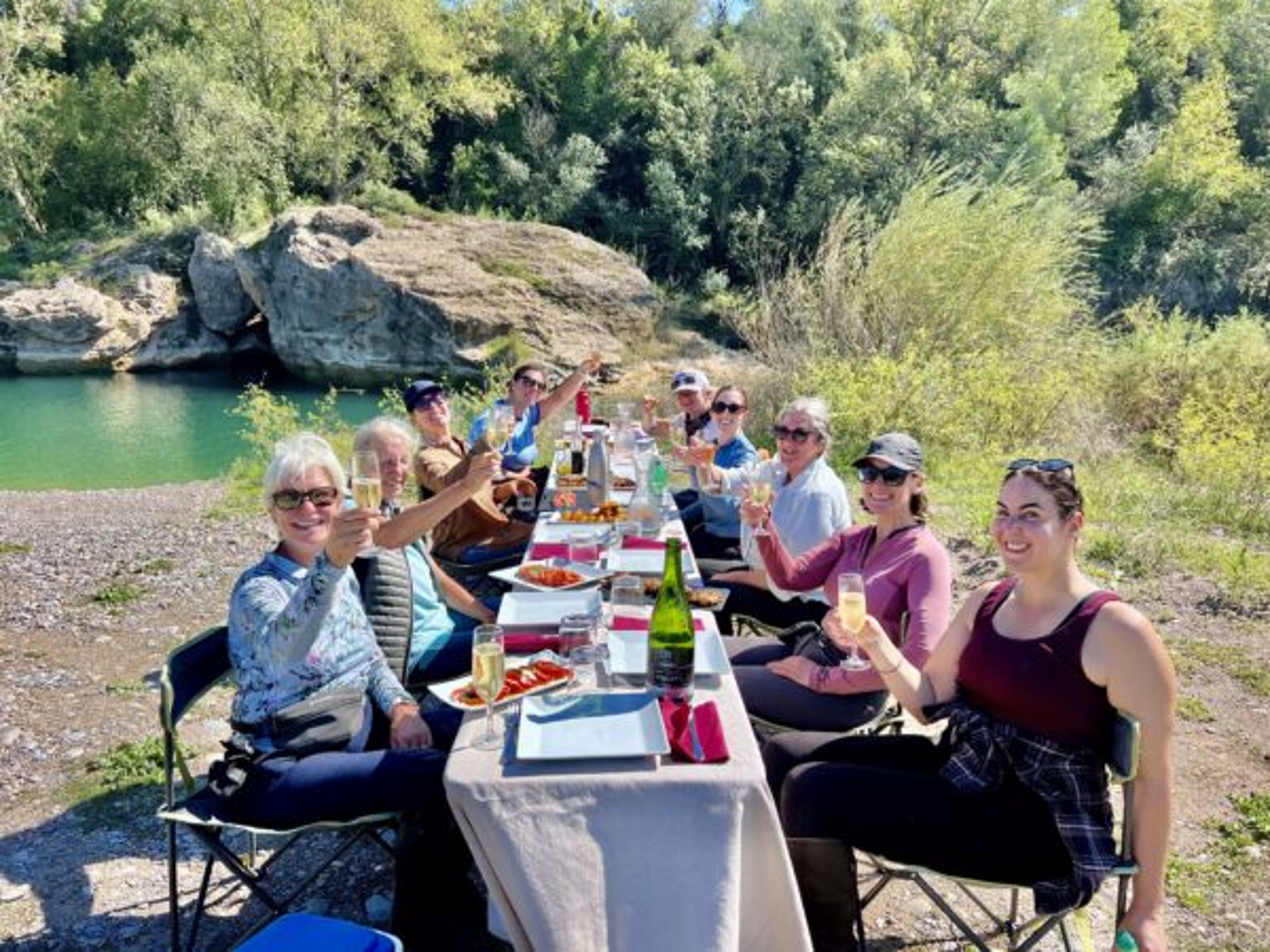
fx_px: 954
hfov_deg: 67.3
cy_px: 476
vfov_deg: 53.1
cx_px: 635
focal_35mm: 26
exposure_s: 1/2404
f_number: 1.5
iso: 50
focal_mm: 5.7
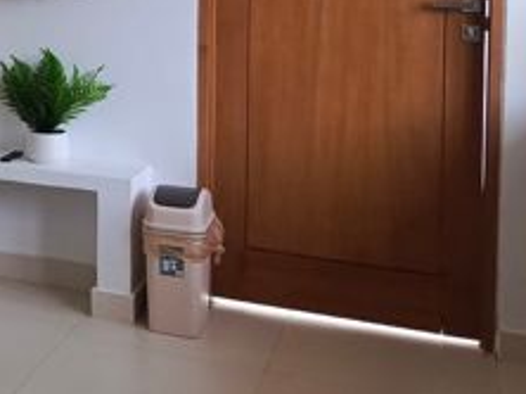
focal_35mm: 73
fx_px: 1108
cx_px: -229
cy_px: -31
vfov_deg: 19.4
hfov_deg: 22.6
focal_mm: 5.25
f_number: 1.75
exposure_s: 1/100
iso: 524
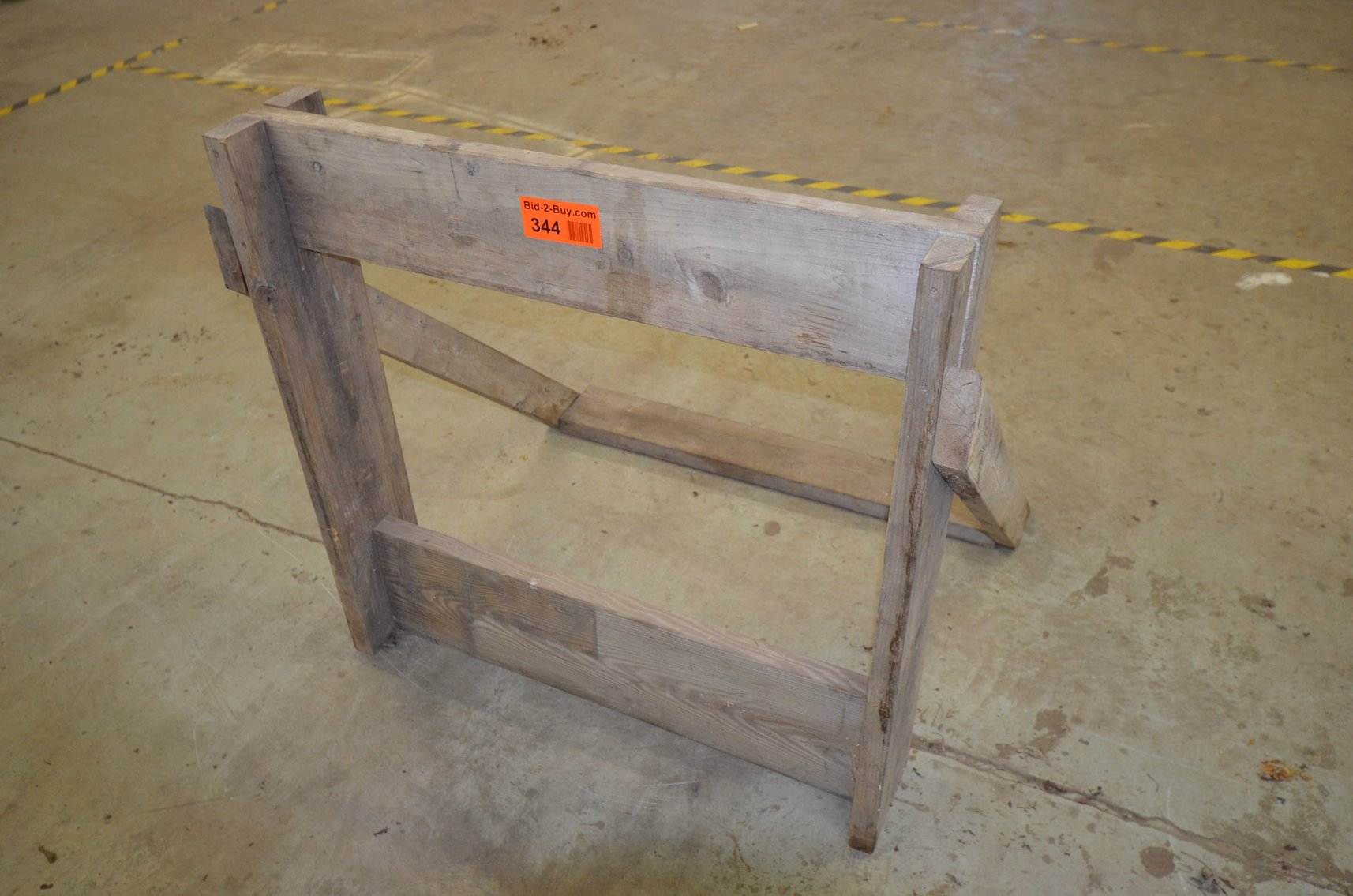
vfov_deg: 43.4
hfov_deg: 62.0
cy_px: 448
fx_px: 1125
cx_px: 676
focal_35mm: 30
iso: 1000
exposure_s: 1/60
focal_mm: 20
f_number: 4.5
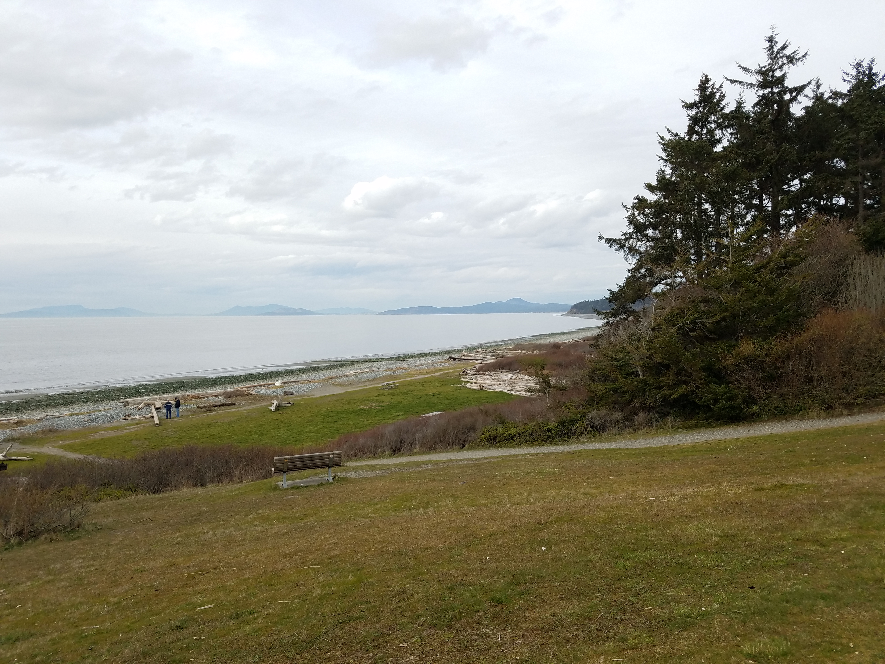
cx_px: 442
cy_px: 332
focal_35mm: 26
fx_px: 665
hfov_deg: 67.3
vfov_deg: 53.1
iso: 50
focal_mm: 4.2
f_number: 1.7
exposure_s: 1/1476
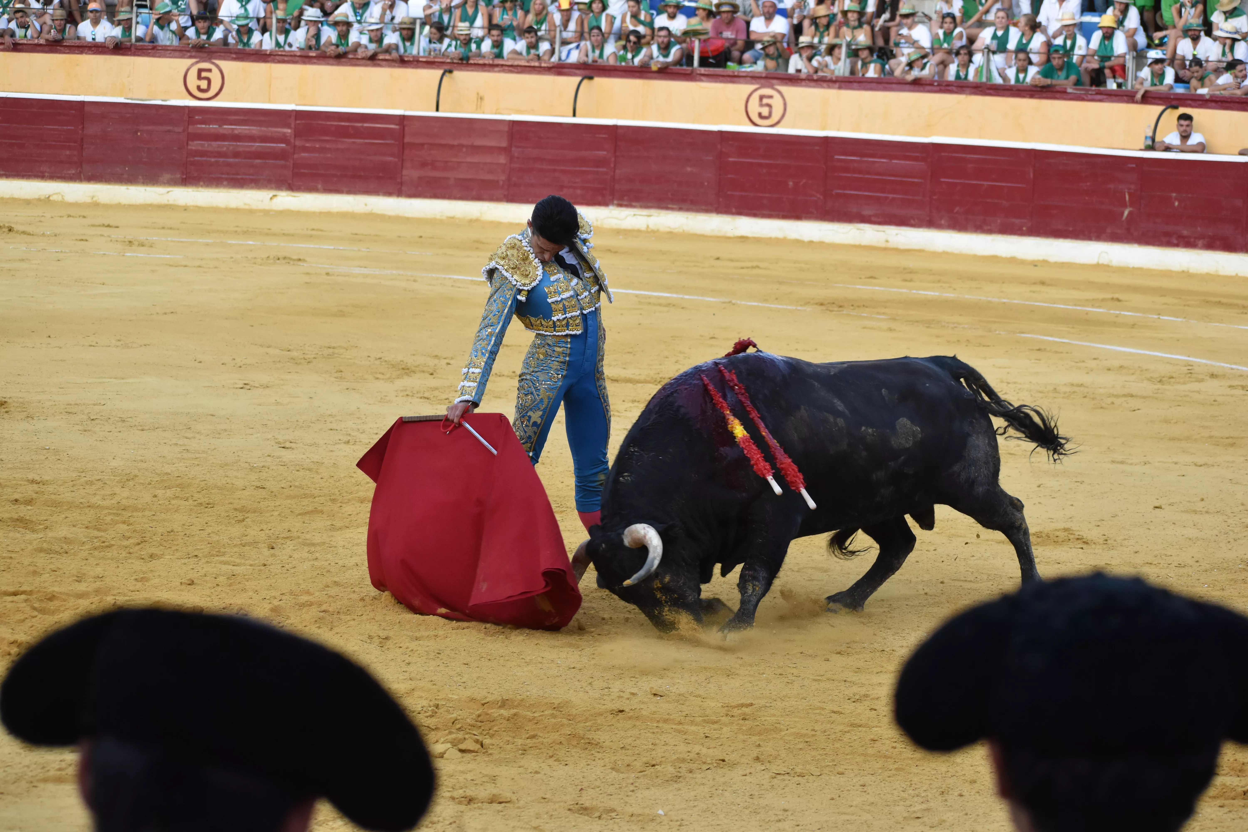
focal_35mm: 105
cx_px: 624
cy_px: 416
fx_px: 3640
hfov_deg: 19.5
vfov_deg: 13.0
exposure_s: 1/500
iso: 800
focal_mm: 70
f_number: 5.6
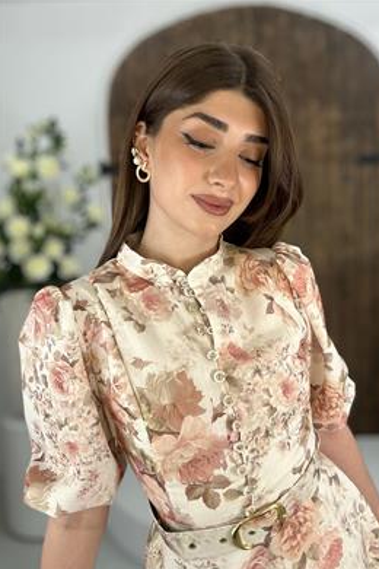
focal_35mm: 32
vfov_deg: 58.7
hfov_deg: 41.0
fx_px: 505
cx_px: 214
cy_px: 289
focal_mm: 2.69
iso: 25
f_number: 1.9
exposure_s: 1/100
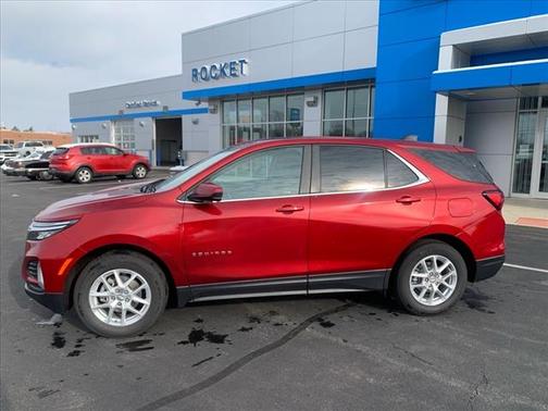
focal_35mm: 26
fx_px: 412
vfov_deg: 53.1
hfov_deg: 67.3
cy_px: 206
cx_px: 274
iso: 25
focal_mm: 4.25
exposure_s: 1/1585
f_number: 1.8
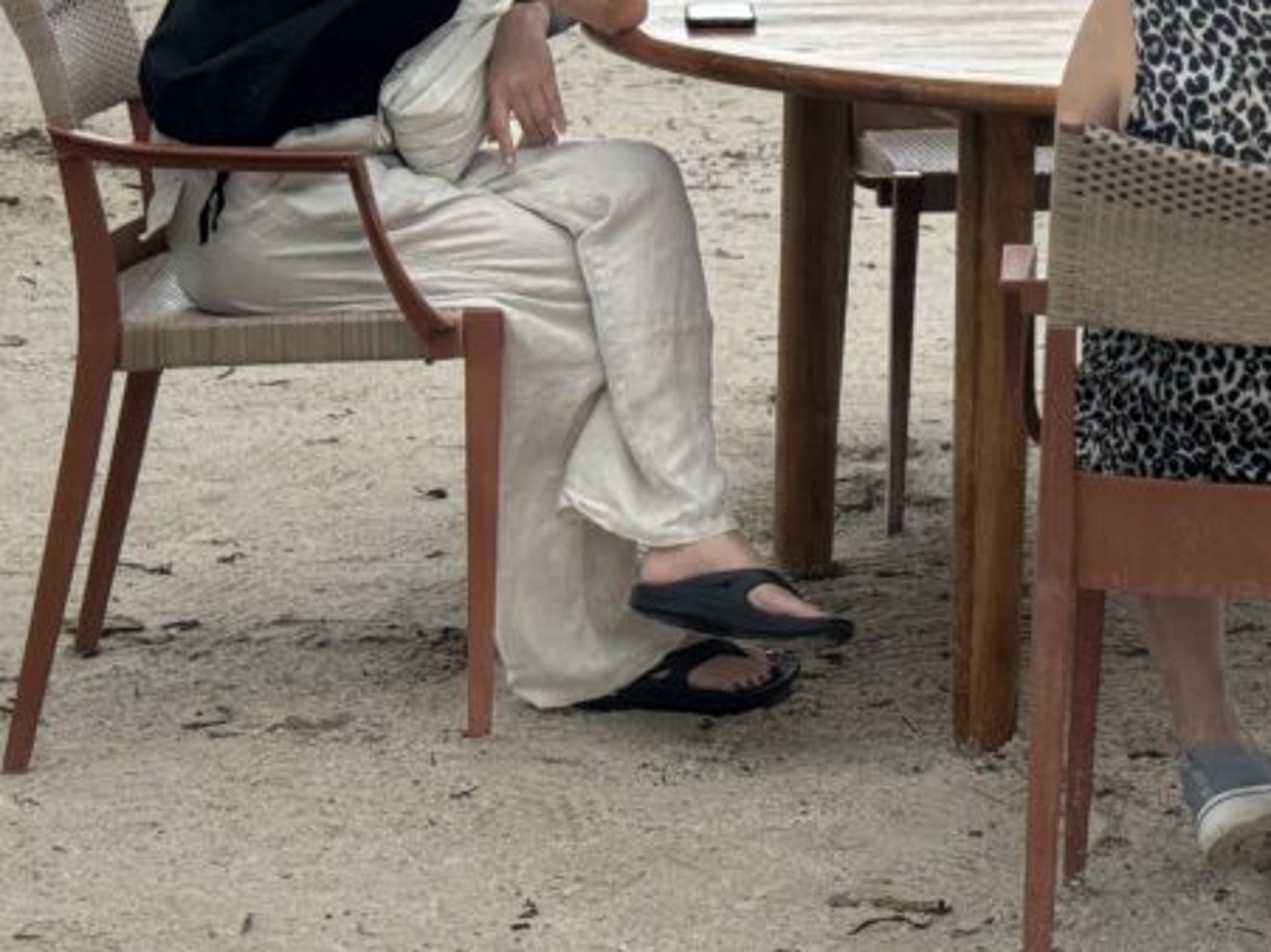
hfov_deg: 17.5
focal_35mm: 109
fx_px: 4001
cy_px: -118
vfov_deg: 13.3
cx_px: 1375
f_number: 1.78
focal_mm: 6.76
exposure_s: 1/2513
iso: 64
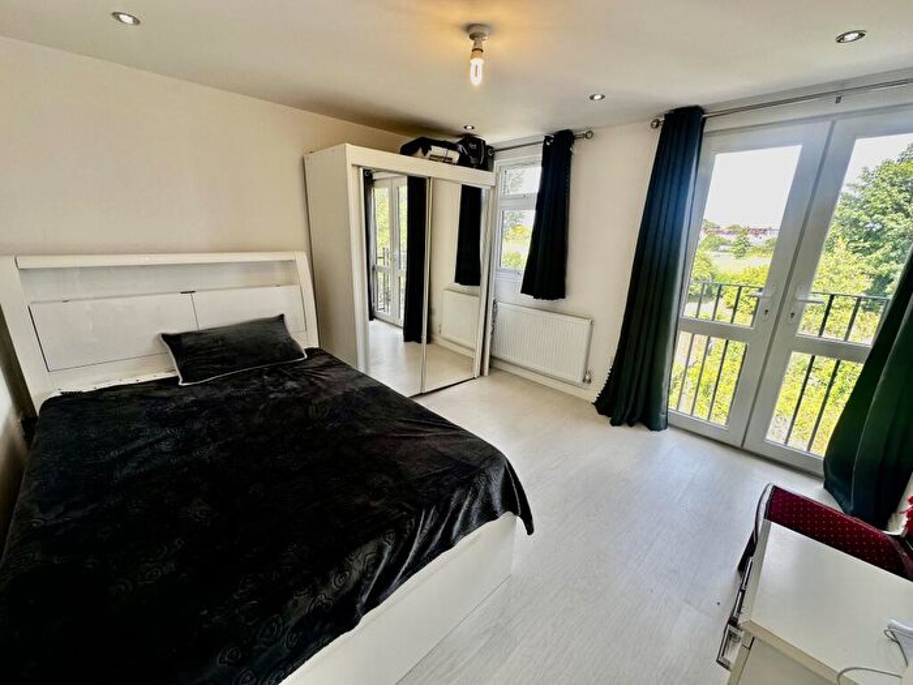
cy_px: 342
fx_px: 369
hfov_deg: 102.1
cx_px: 456
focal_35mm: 14
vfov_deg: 85.7
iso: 50
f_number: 2.2
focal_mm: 2.22
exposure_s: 1/99
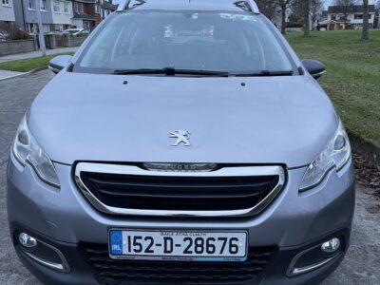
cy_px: 142
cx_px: 190
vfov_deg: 54.9
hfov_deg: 69.4
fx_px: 274
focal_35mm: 25
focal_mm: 5.1
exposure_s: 1/77
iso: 125
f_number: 1.6
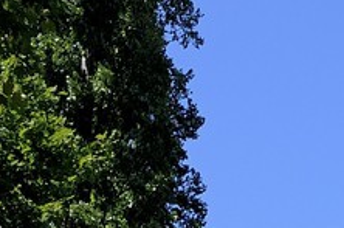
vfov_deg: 2.7
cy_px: 712
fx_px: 4815
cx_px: 1058
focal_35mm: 505
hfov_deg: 4.0
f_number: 16
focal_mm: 70
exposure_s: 1/160
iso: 200
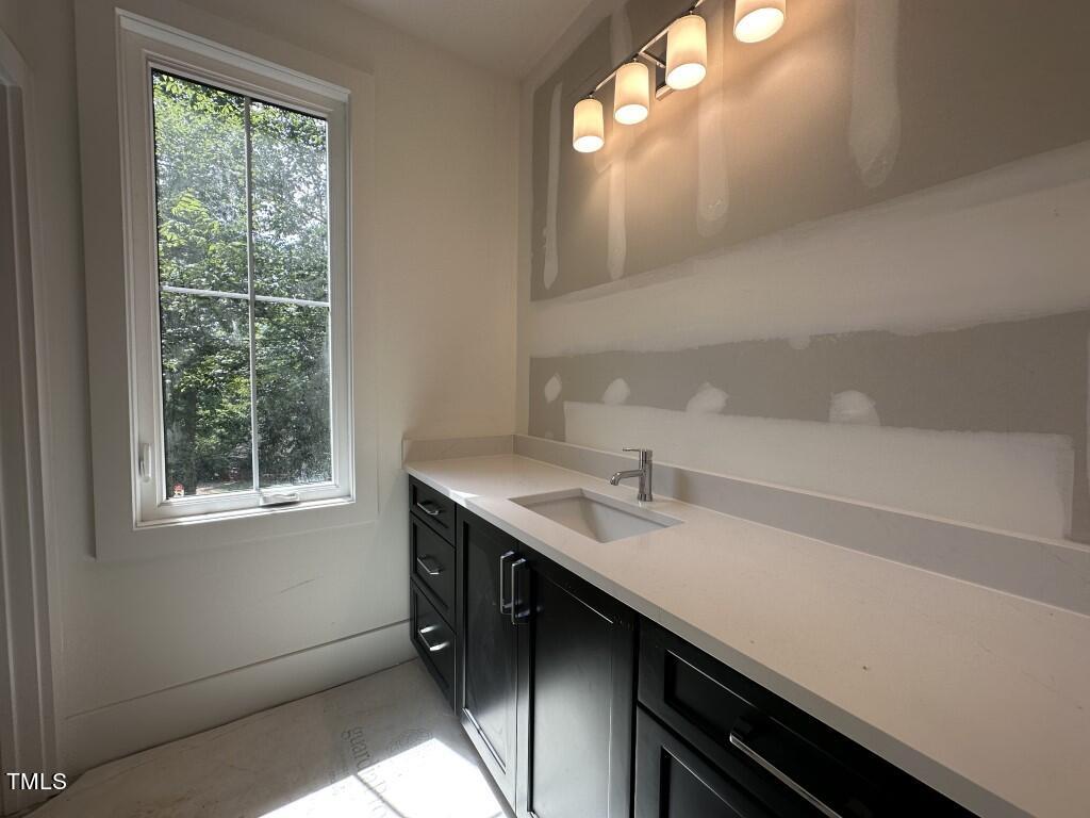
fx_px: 441
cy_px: 409
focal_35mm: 14
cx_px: 545
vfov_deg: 85.7
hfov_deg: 102.1
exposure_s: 1/246
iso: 40
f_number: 2.2
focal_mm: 2.22
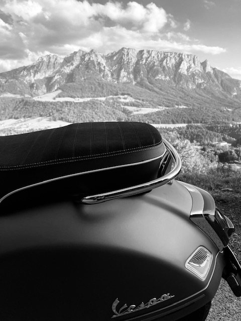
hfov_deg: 49.7
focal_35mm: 28
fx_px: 260
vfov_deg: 63.4
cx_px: 120
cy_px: 160
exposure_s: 1/457
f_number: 1.8
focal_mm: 3.99
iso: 20
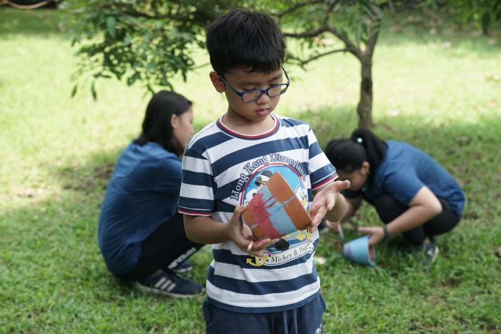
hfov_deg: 28.8
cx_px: 250
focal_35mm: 70
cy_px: 167
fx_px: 974
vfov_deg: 19.4
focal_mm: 70
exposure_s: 1/125
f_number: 4
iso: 2000
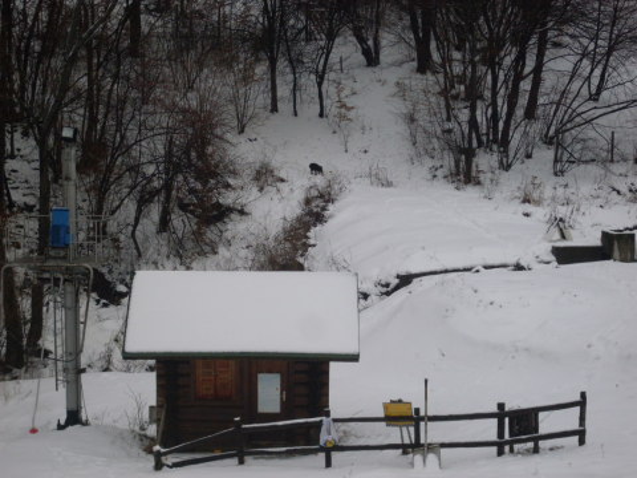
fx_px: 1895
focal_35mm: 103
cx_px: 318
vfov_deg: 14.4
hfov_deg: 19.1
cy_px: 239
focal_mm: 17.1
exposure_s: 1/350
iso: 80
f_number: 4.8
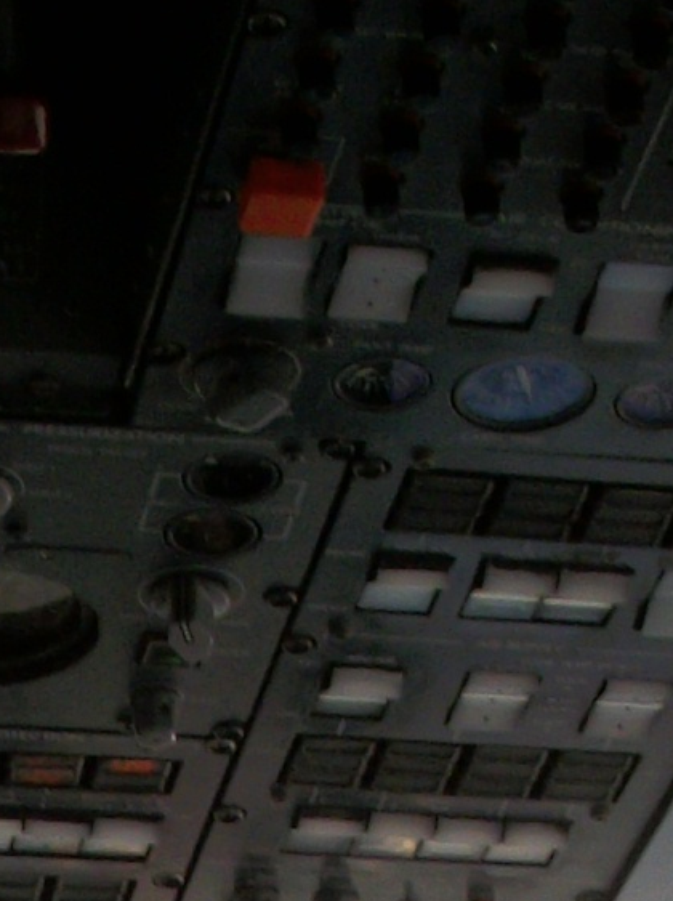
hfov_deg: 8.0
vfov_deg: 10.2
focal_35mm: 180
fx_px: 4677
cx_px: -442
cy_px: 1764
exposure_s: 1/50
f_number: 3.1
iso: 80
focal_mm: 6.3
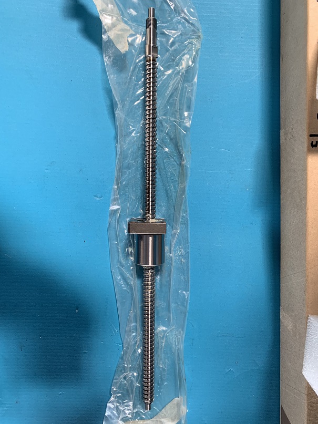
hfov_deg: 53.1
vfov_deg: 67.3
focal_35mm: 26
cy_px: 212
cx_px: 159
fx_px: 319
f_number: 1.8
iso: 100
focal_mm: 4.25
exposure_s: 1/83
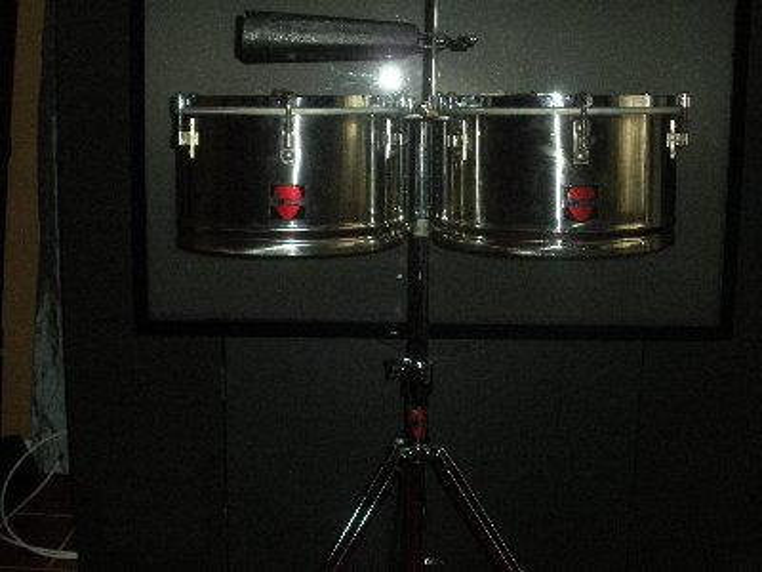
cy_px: 286
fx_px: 1101
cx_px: 381
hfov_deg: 38.2
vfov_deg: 29.1
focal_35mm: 50
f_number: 4.4
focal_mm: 9.1
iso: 400
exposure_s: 1/60
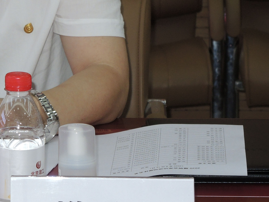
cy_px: 8
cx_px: -32
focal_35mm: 213
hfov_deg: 9.2
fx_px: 1655
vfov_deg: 7.0
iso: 200
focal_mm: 17.7
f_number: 3.2
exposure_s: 1/50
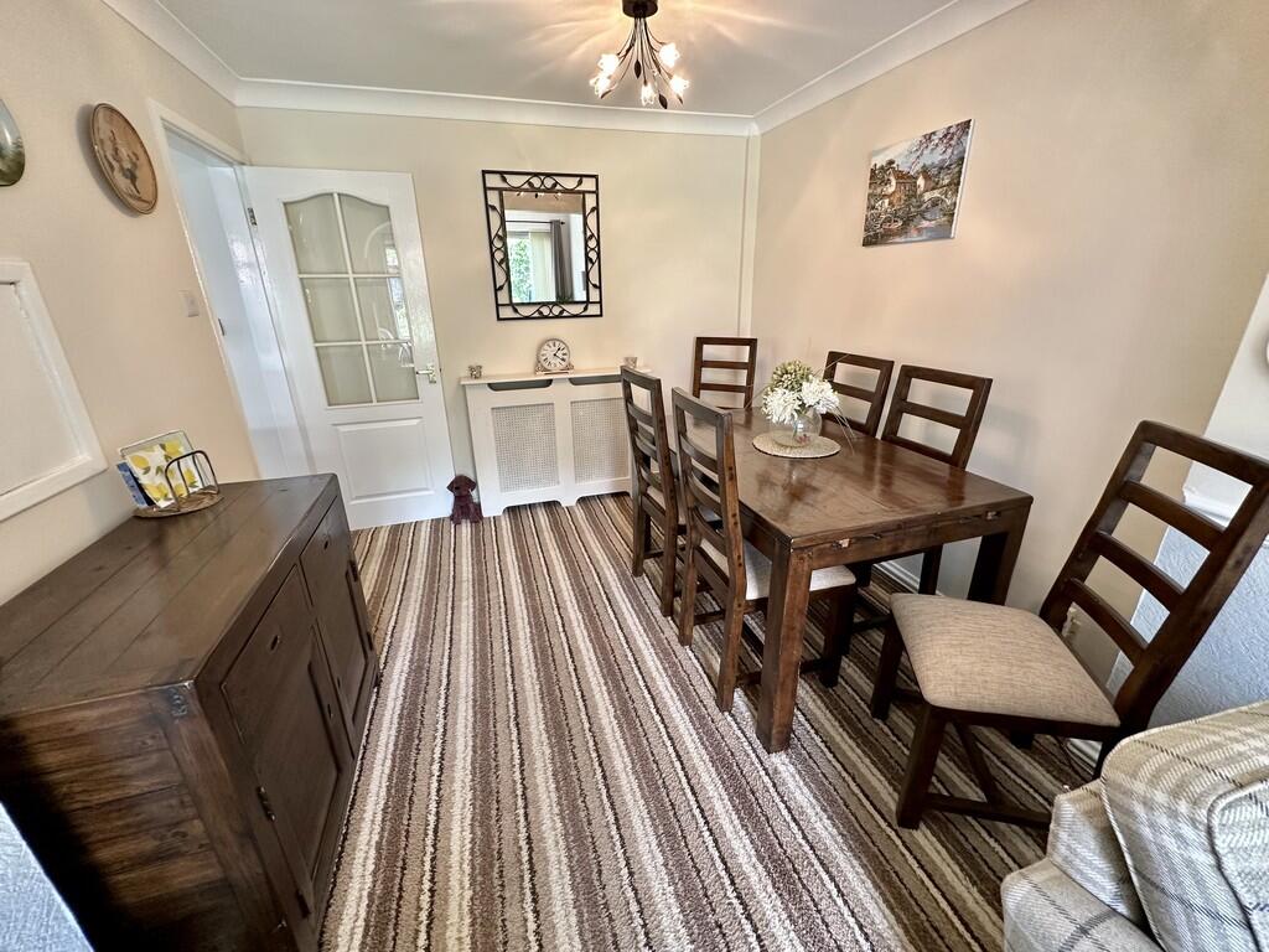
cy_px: 476
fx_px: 513
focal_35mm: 14
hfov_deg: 102.1
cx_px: 634
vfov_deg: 85.7
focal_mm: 2.22
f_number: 2.2
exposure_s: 1/50
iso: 200
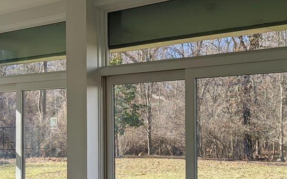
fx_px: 524
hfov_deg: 30.5
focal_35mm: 67
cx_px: 107
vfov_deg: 19.4
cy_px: 111
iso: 43
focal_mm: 6.81
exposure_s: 1/838
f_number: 1.85
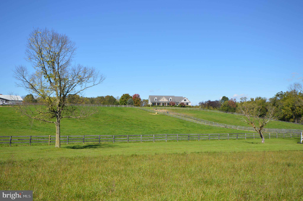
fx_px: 303
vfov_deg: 36.8
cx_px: 152
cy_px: 100
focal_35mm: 36
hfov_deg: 53.2
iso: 100
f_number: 8
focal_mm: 24
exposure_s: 1/250
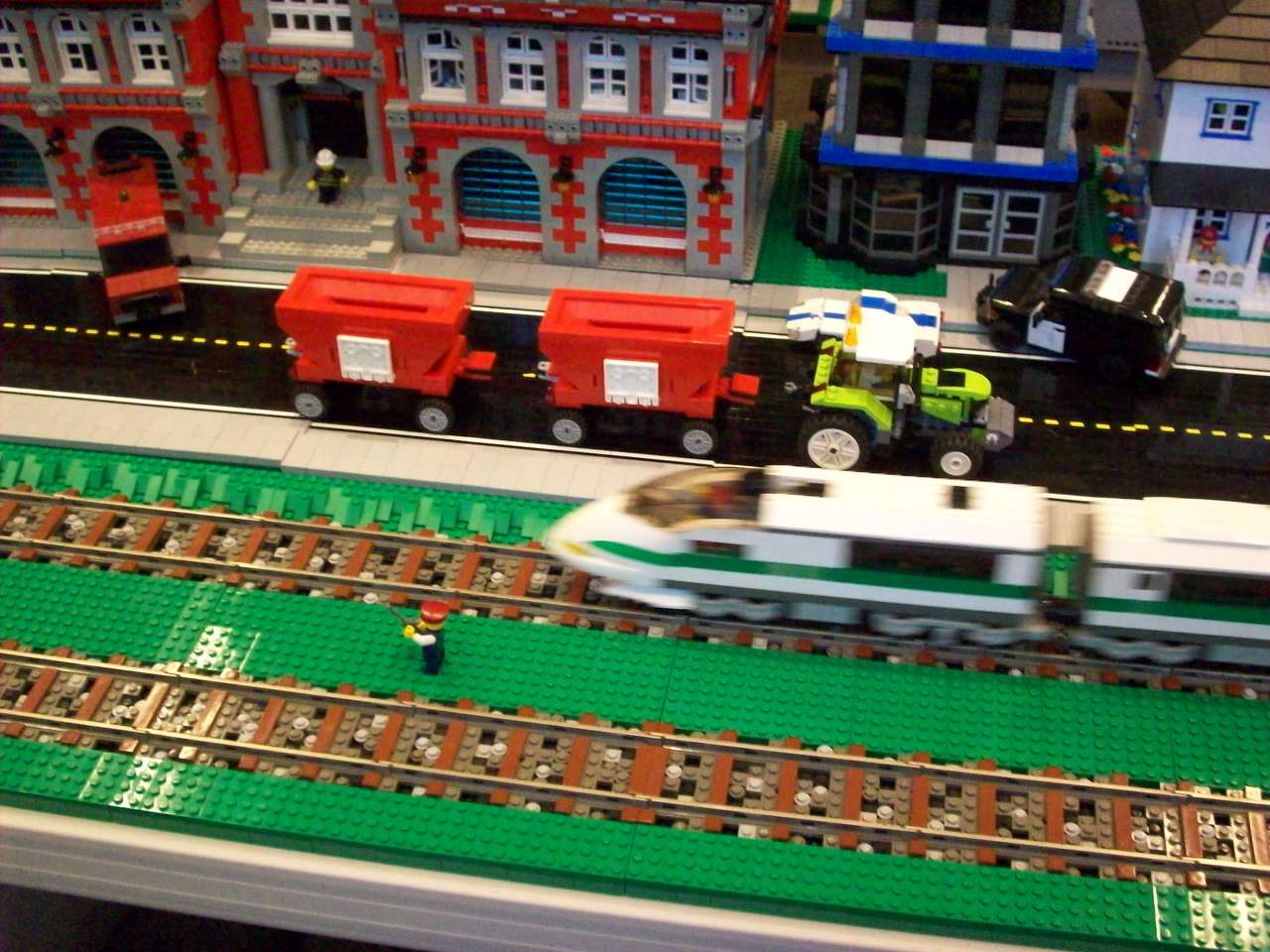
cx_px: 635
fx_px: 1688
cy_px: 476
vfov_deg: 31.5
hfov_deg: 41.2
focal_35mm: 46
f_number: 3.1
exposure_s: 1/71.9
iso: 393
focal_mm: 7.6
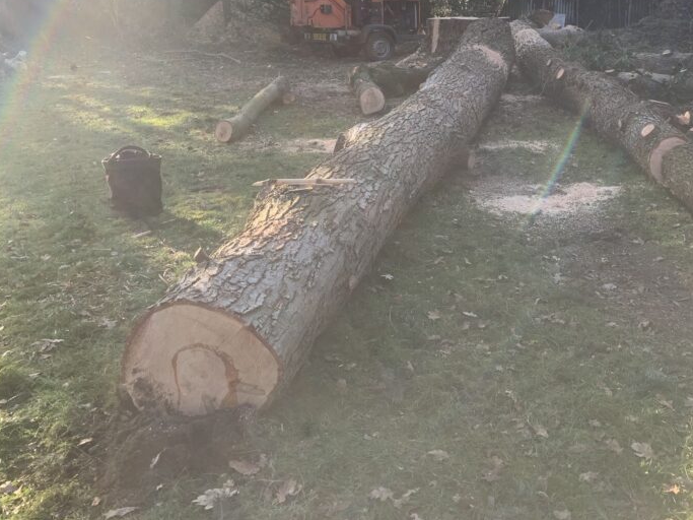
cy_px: 132
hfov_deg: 46.8
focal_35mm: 39
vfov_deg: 36.0
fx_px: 781
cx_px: 483
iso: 25
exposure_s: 1/263
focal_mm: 4.25
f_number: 1.8
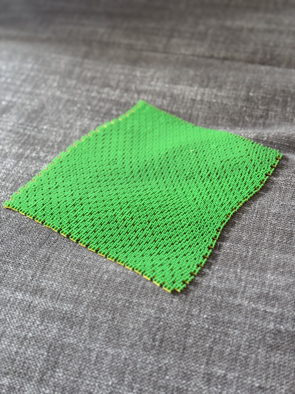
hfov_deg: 30.3
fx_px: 545
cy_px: 197
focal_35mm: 48
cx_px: 148
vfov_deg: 39.7
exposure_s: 1/60
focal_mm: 6.76
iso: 250
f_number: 1.78
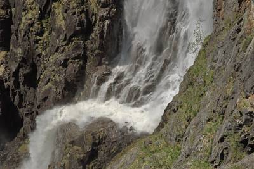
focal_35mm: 120
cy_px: 84
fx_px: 847
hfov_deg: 17.1
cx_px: 127
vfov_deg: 11.4
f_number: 10
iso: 100
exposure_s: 1/250
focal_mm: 120
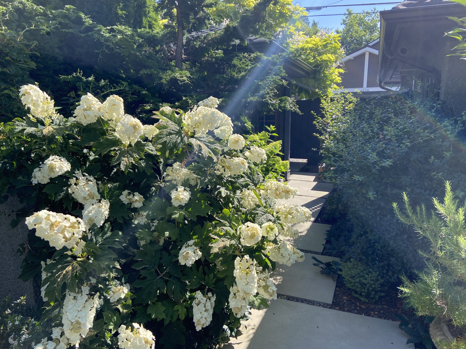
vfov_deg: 53.1
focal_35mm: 26
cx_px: 233
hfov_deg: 67.3
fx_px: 350
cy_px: 174
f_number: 1.8
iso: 32
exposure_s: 1/1147
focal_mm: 4.25
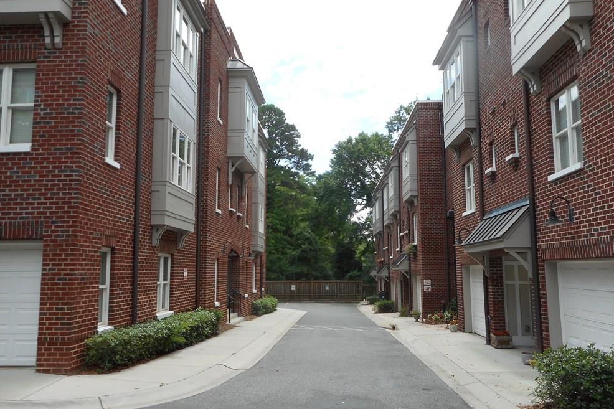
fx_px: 460
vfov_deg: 47.9
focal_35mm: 27
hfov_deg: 67.4
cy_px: 218
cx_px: 305
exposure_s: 1/320
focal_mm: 4.5
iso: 80
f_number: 3.7
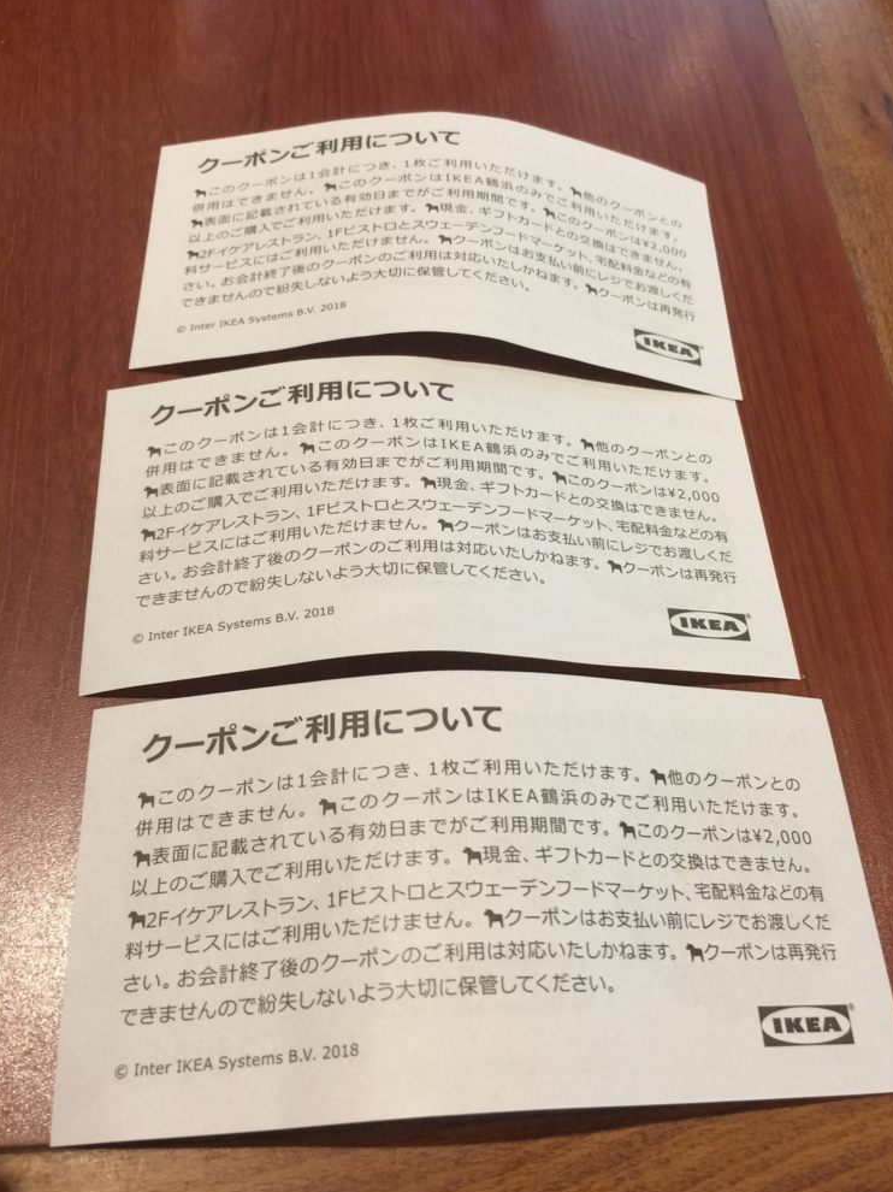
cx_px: 456
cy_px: 594
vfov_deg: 60.0
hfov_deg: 46.8
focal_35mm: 30
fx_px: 1032
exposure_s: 1/15
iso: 40
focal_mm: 4.15
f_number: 2.2
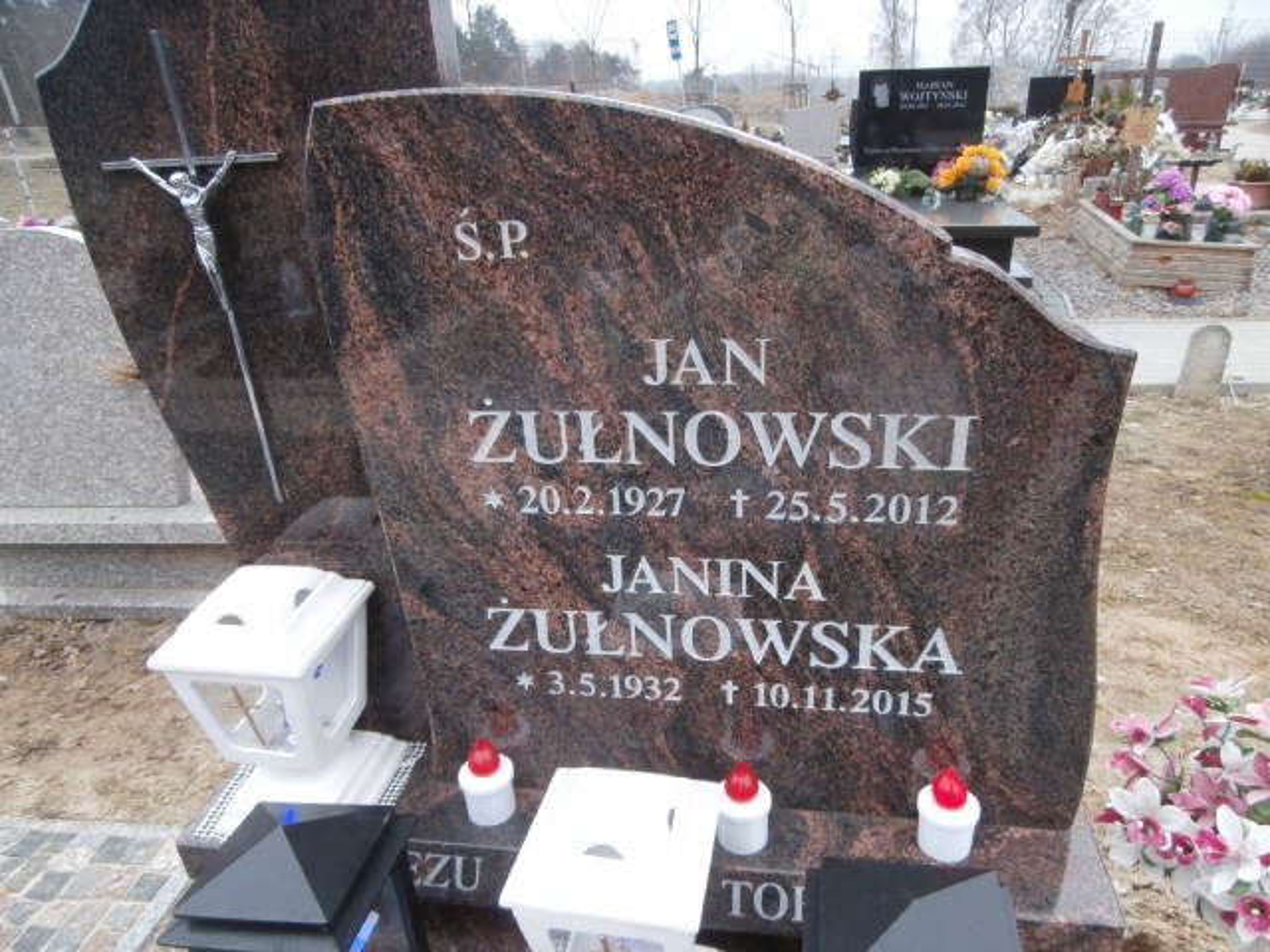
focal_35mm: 24
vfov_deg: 56.8
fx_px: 881
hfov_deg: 71.6
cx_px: 635
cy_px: 476
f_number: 3
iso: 100
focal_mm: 4.2
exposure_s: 1/60
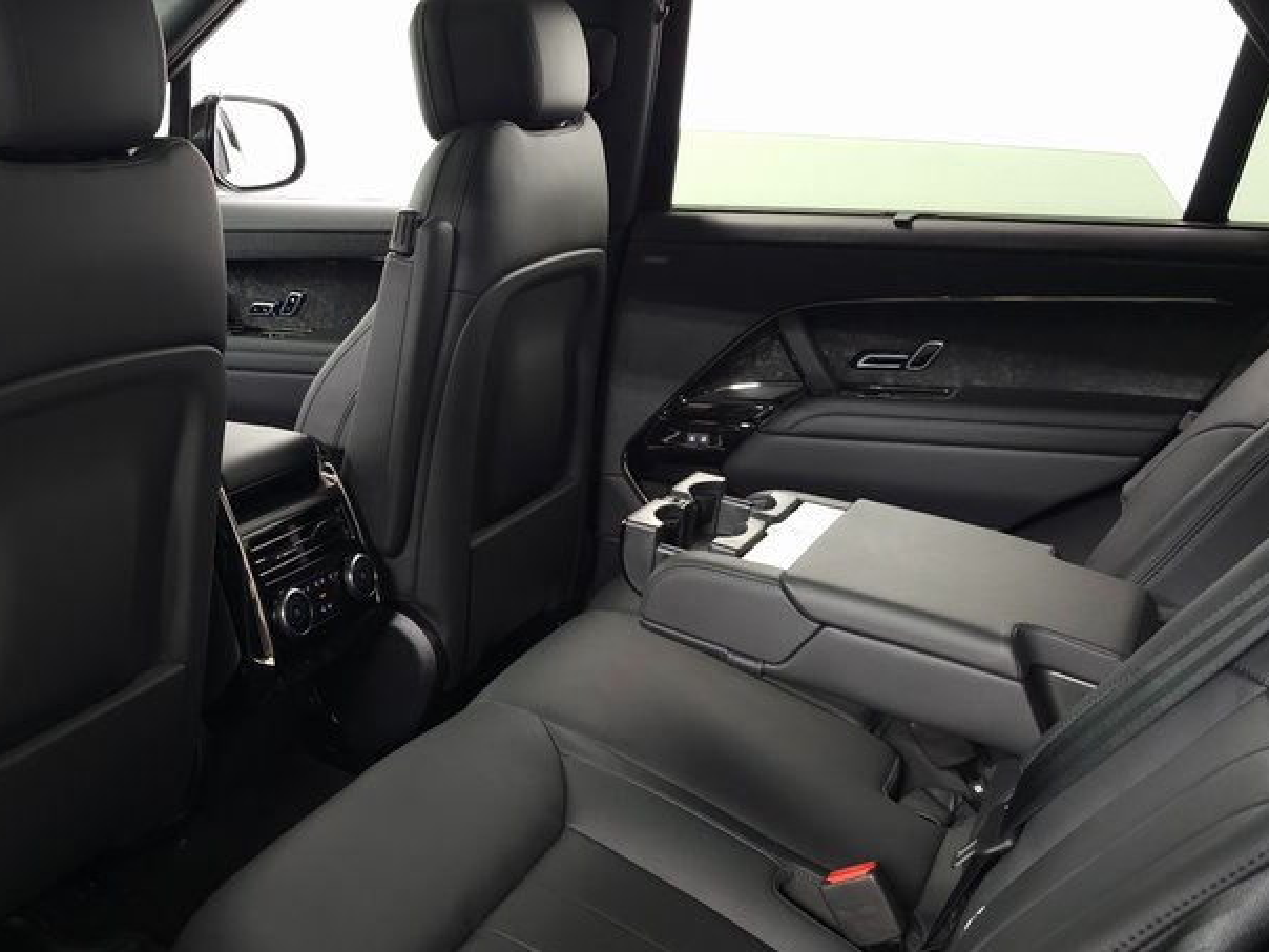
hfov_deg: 46.4
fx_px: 1430
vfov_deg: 36.8
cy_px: 536
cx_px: 342
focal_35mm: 39
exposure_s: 1/60
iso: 320
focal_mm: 6.3
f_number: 1.7
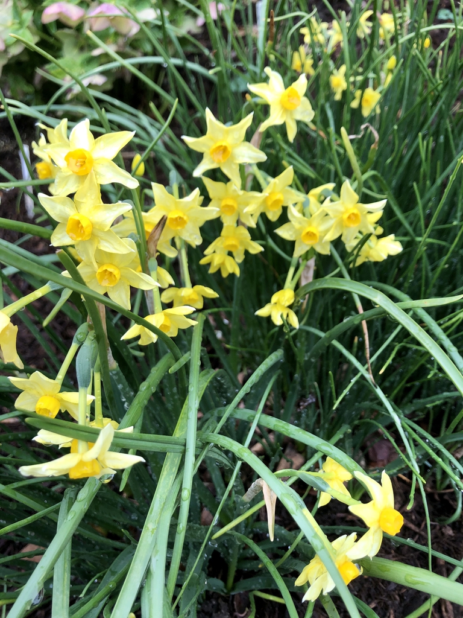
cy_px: 309
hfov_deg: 49.7
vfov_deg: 63.4
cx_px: 232
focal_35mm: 28
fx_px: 499
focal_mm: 3.99
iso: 20
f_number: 1.8
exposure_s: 1/202
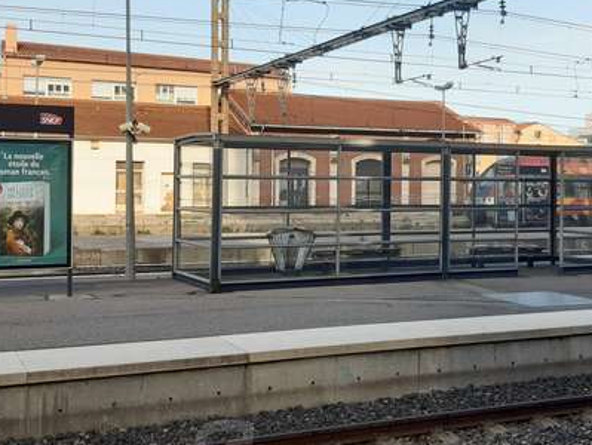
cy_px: 196
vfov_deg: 29.1
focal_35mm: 50
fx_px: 856
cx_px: 364
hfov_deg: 38.0
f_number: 1.7
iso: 40
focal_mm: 3.92
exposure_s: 1/326
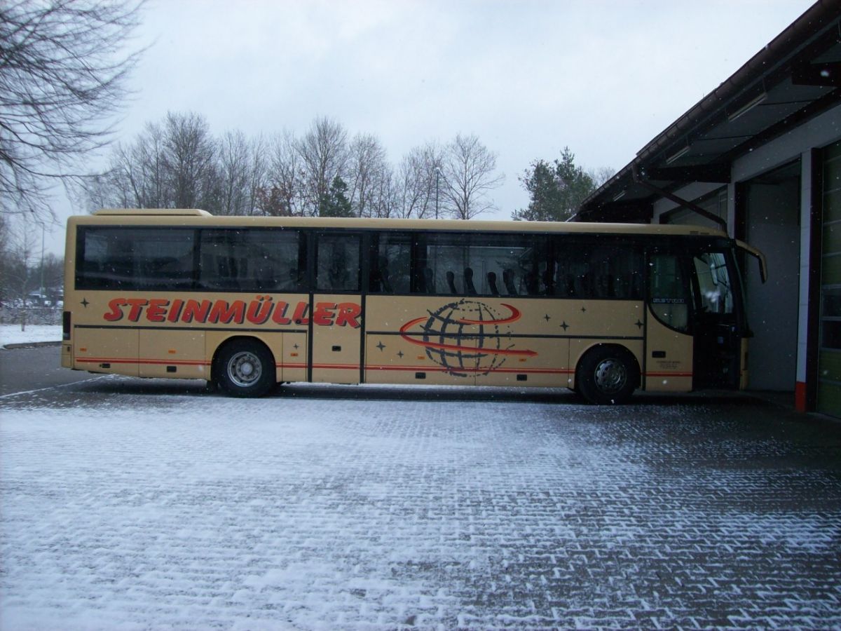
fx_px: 875
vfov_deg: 39.7
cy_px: 316
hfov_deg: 51.4
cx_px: 420
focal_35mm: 36
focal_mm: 6
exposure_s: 1/445
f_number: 2.7
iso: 80
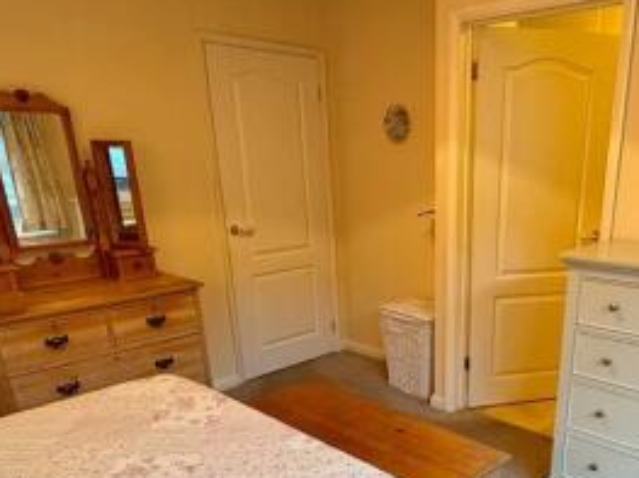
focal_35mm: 31
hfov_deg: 57.1
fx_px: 572
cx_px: 426
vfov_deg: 43.9
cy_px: 360
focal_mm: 2.22
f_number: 2.2
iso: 250
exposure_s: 1/50
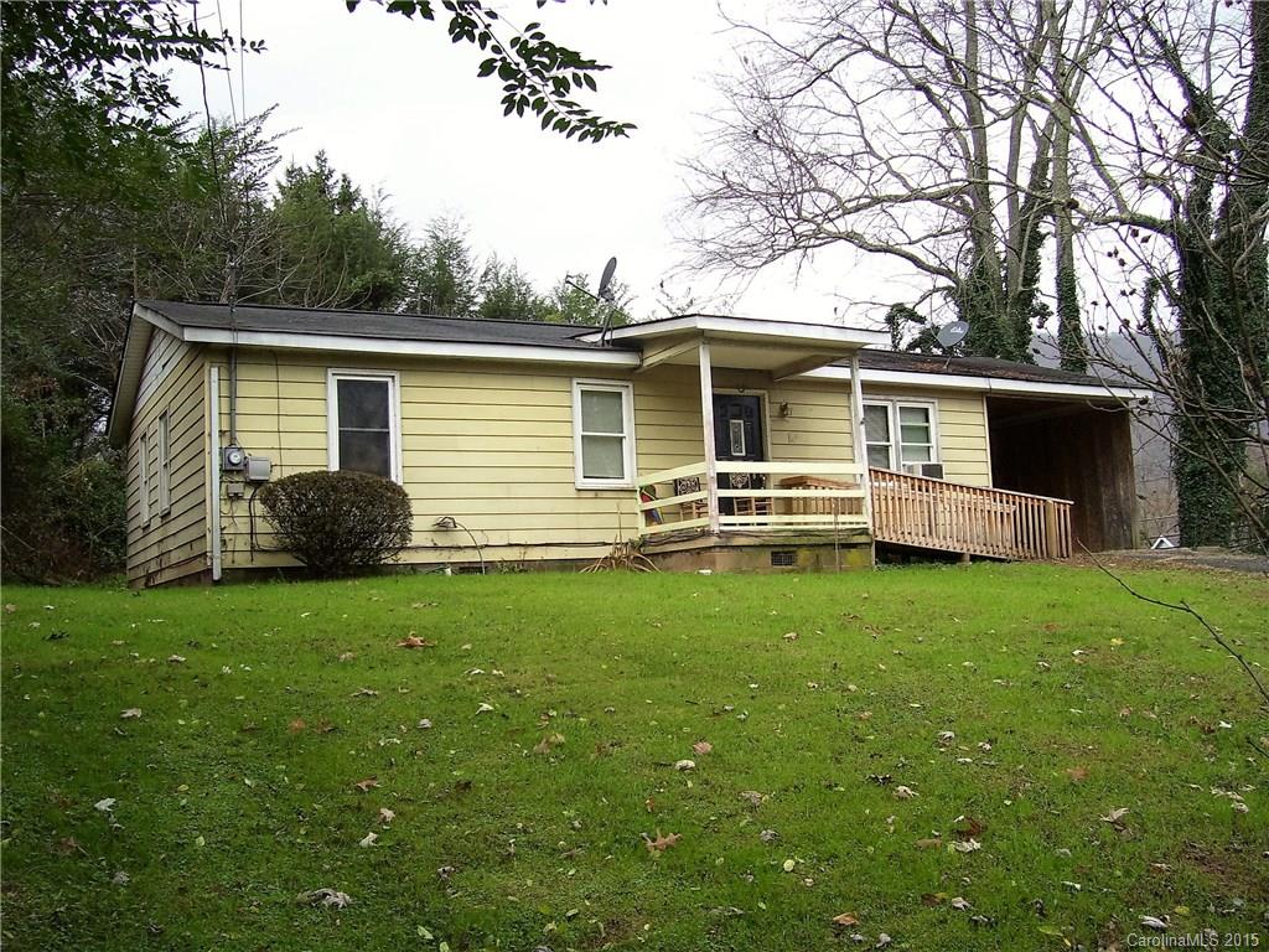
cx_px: 634
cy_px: 476
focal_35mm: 34
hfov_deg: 54.0
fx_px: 1246
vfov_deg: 41.8
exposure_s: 1/500
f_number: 2.7
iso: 80
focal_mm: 5.6
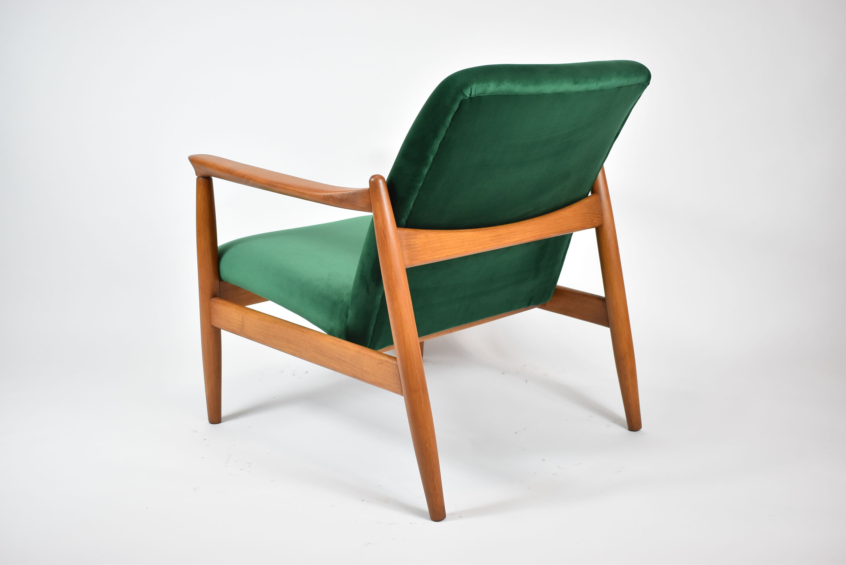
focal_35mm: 44
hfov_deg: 44.9
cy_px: 282
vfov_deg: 30.9
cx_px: 423
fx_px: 1023
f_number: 4.2
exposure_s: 1/125
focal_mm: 29
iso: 900
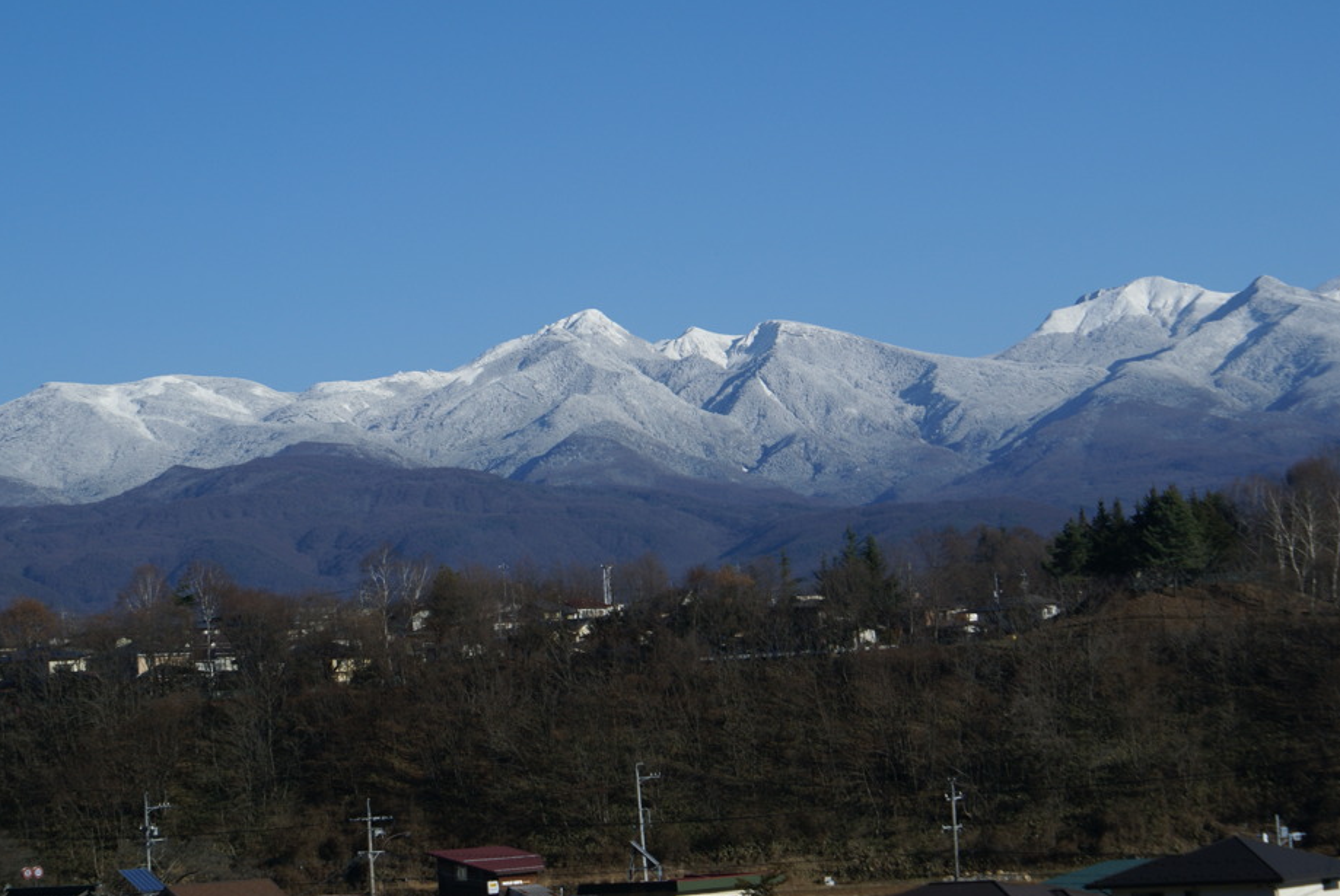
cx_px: 627
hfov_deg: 17.5
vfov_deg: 11.7
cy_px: 460
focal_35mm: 117
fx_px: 4360
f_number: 8
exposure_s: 1/160
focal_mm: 70
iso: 100
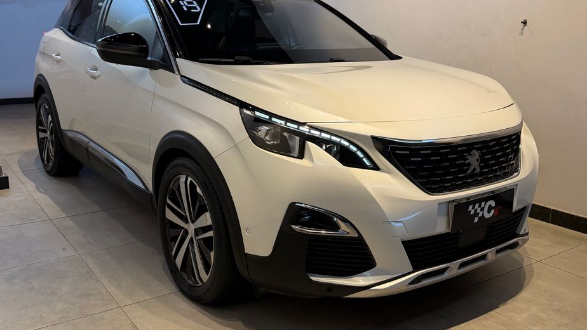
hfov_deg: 69.8
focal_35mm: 27
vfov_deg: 42.8
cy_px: 142
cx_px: 288
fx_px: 420
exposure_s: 1/99
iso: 160
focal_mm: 6.76
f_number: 1.78
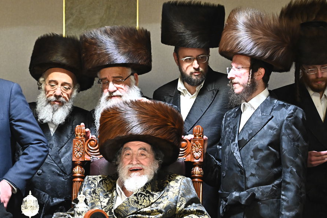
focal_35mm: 253
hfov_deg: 8.1
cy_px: 123
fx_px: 2297
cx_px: 115
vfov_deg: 5.4
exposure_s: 1/200
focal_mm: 160
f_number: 5.6
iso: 3200
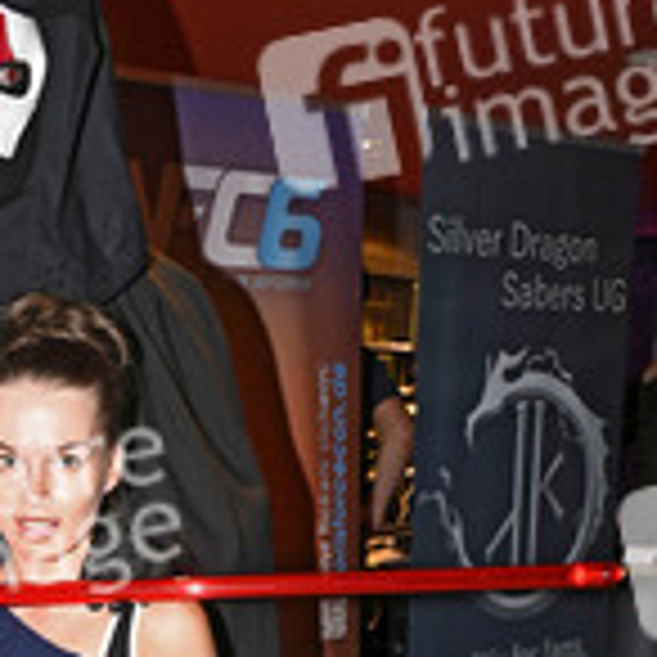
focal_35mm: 59
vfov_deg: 26.2
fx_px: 1270
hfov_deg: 28.0
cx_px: 81
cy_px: 760
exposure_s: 1/60
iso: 1250
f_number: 6.3
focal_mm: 25.5
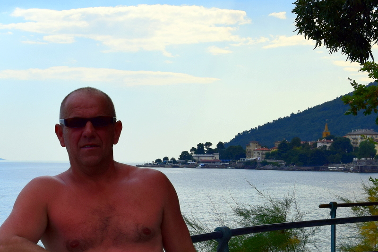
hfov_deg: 49.5
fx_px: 410
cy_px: 126
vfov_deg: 34.2
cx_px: 189
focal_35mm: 39
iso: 280
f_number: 11
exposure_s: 1/500
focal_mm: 26
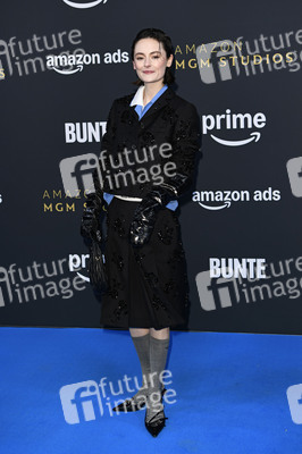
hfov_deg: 28.0
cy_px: 227
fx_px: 605
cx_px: 151
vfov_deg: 41.1
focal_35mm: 48
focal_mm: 48
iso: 400
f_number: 4
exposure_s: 1/640
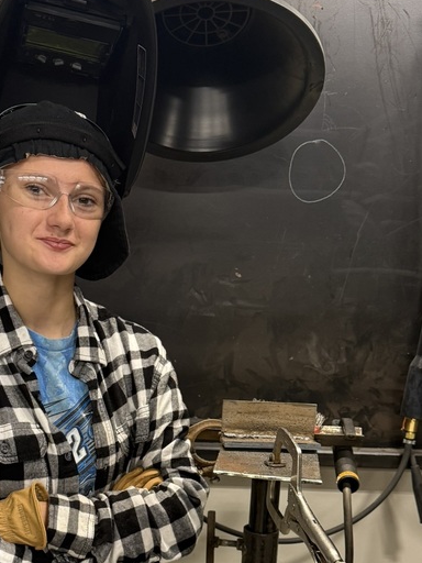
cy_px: 423
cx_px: 136
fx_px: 780
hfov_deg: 30.0
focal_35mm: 48
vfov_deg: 38.6
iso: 250
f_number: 1.78
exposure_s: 1/60
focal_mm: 6.76
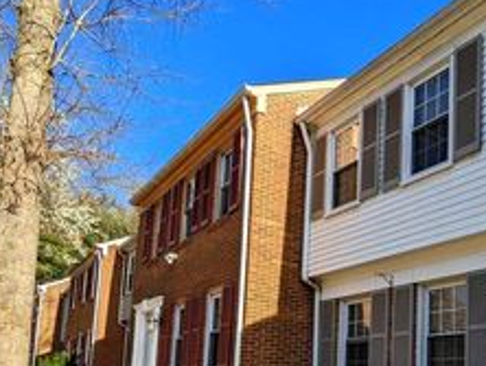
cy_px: 330
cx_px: 383
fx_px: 506
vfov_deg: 37.2
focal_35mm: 36
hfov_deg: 48.6
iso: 34
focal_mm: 2.22
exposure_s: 1/912
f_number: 2.2
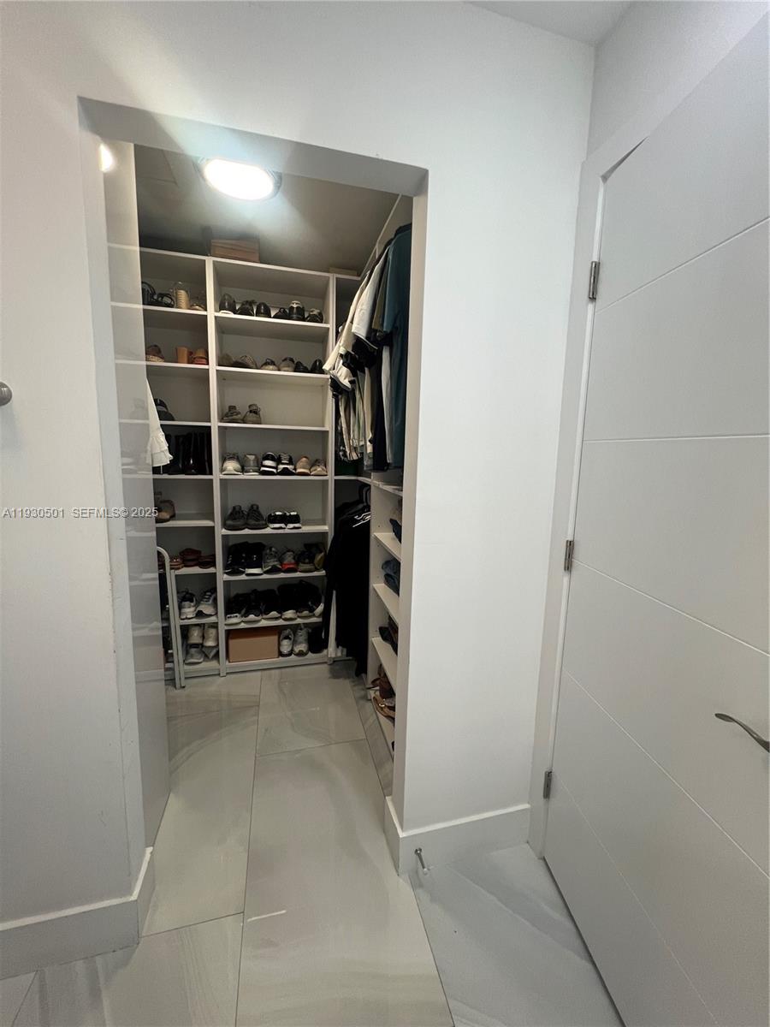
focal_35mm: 13
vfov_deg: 106.2
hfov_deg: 89.9
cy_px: 514
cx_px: 385
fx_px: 386
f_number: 1.8
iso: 125
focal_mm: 1.57
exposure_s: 1/120
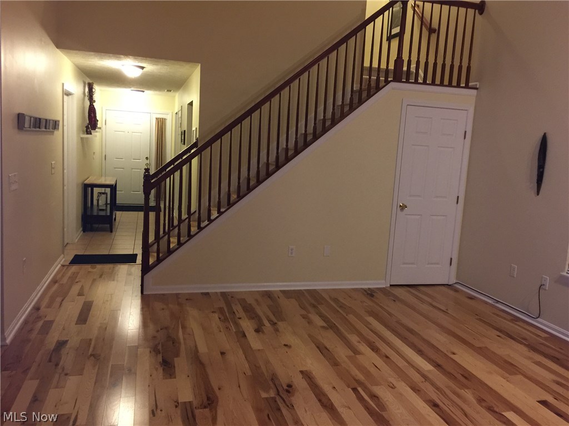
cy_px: 213
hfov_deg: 61.7
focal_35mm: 29
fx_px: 477
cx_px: 284
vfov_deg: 48.2
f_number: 2.2
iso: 125
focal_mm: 4.15
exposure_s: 1/10
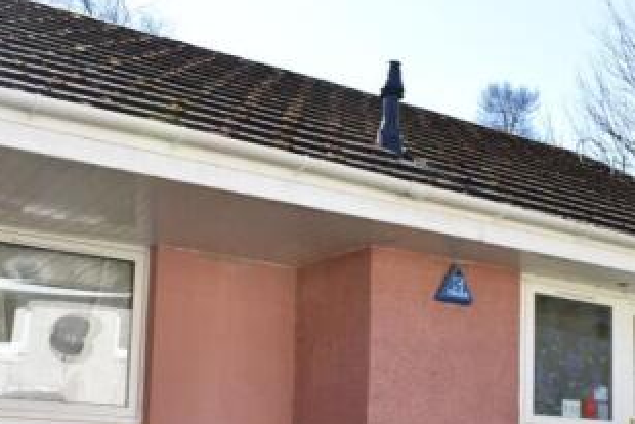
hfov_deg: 34.9
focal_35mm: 57
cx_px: 394
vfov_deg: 23.3
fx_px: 1006
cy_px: 372
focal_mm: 18
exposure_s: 1/125
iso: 100
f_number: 6.3
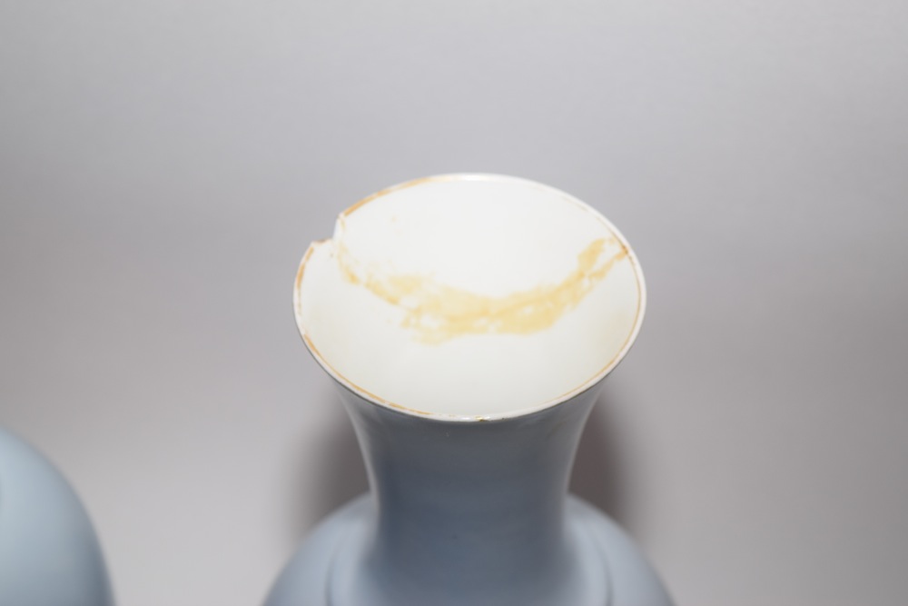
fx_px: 2081
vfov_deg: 16.6
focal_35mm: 82
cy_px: 303
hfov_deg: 24.6
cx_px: 454
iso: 220
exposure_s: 1/60
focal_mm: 55
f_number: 5.6
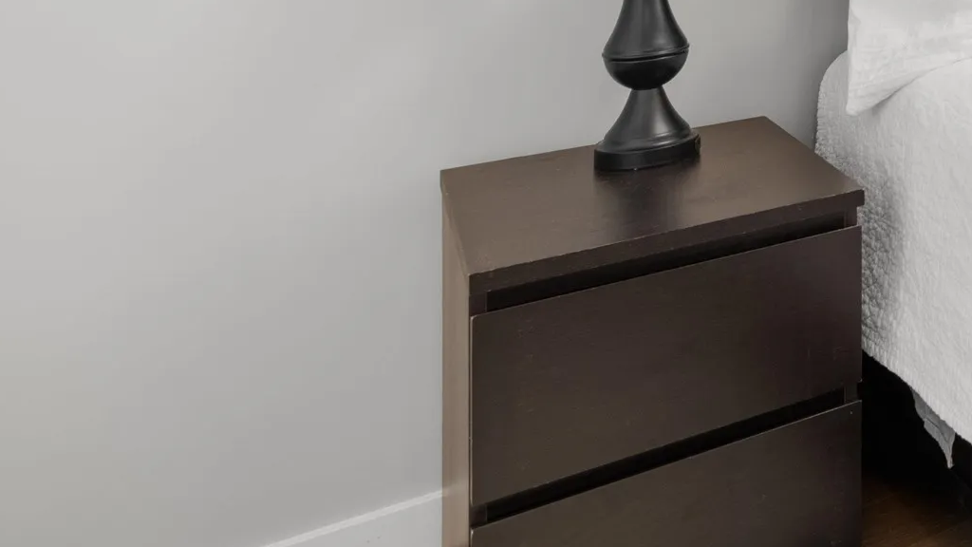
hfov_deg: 30.6
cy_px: -200
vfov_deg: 23.4
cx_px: 1388
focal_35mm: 44
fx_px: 1134
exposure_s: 1/5
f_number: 8
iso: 400
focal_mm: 14
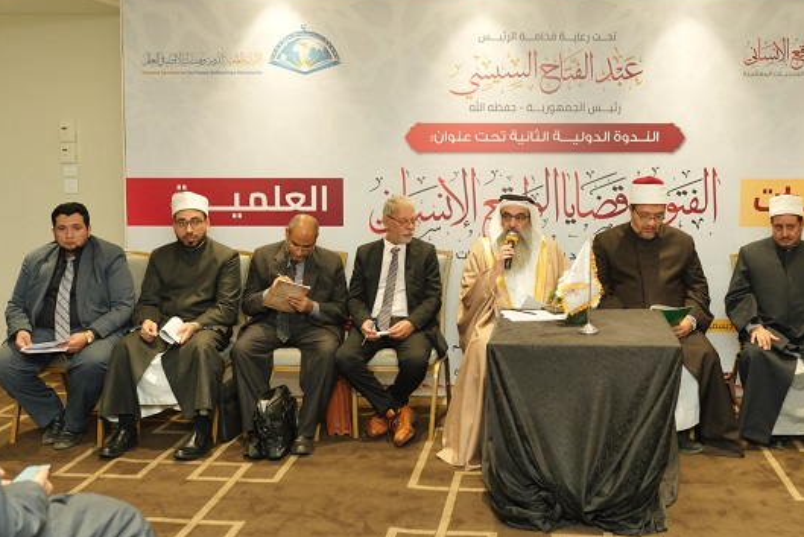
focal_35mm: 43
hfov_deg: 45.1
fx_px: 961
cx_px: 491
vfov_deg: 31.1
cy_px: 218
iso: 1000
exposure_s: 1/200
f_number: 2.8
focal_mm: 35
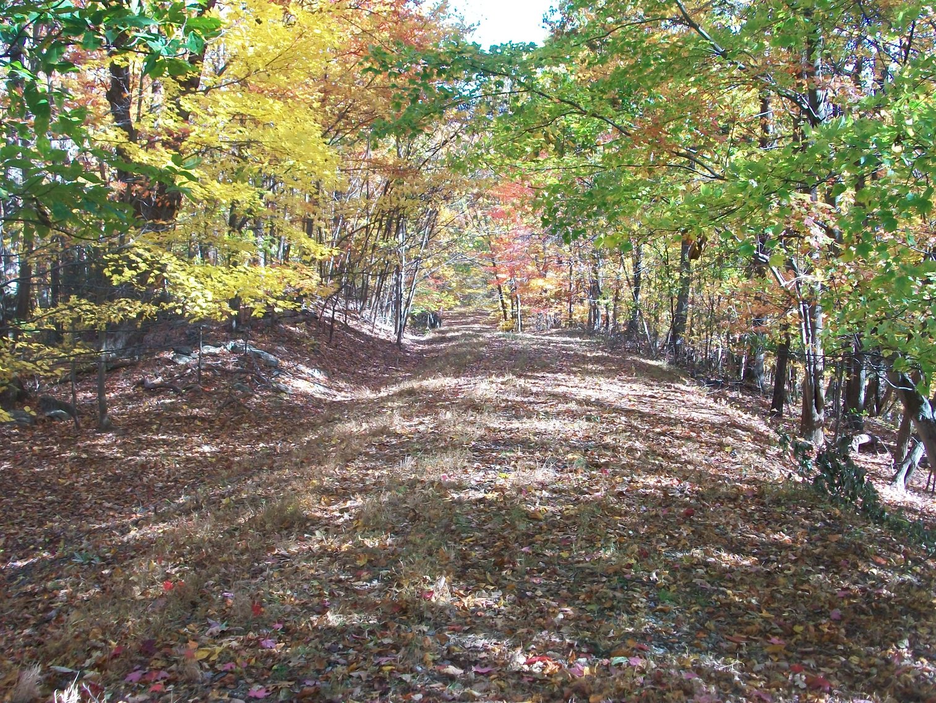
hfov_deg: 44.8
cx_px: 468
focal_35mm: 42
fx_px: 1136
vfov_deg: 34.4
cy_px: 352
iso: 80
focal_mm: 7.1
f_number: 3.2
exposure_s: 1/80
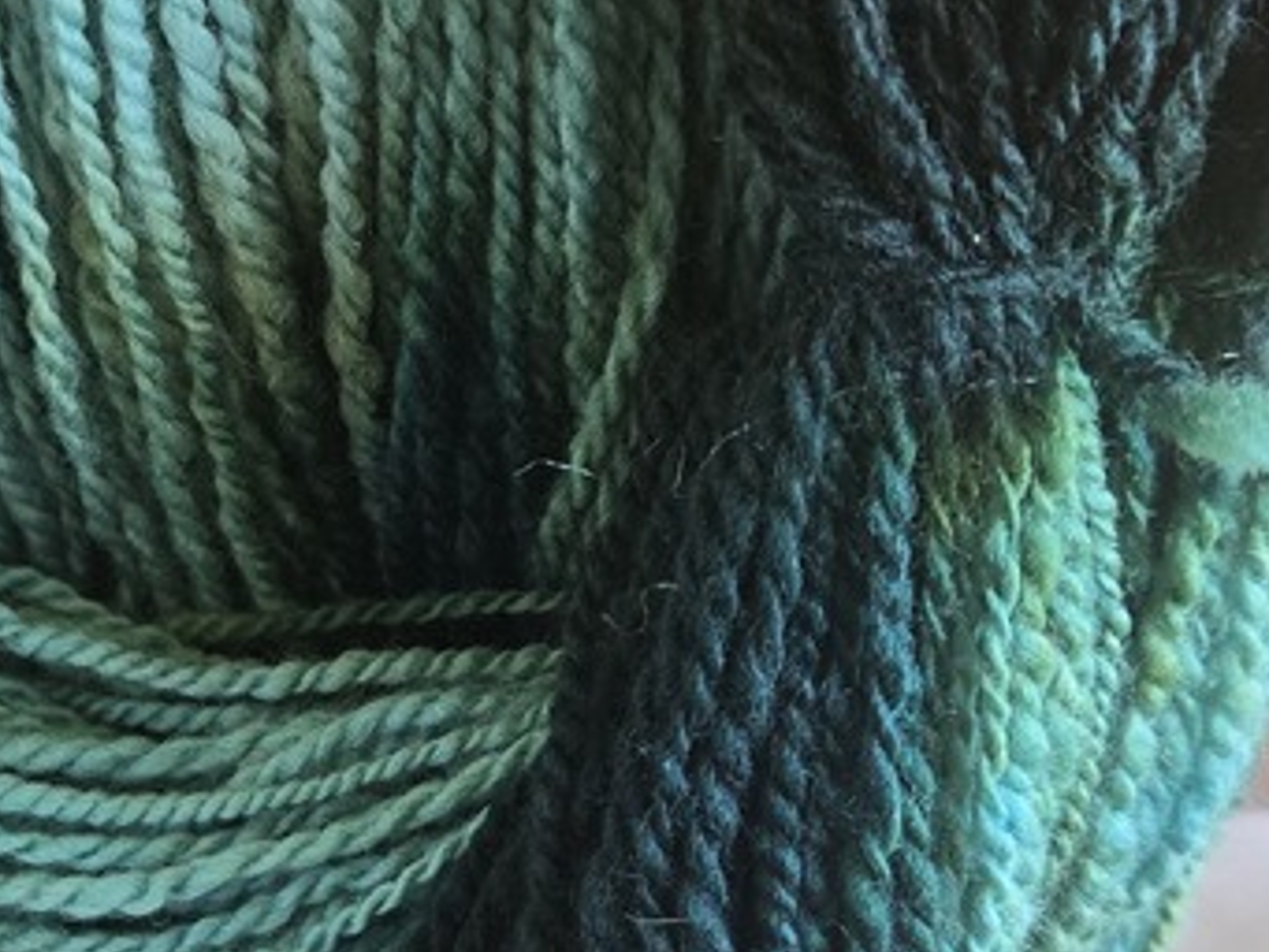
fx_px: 2970
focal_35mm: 81
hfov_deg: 23.8
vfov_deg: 18.2
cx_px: 287
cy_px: 409
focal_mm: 5.4
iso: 200
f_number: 1.8
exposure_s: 1/180
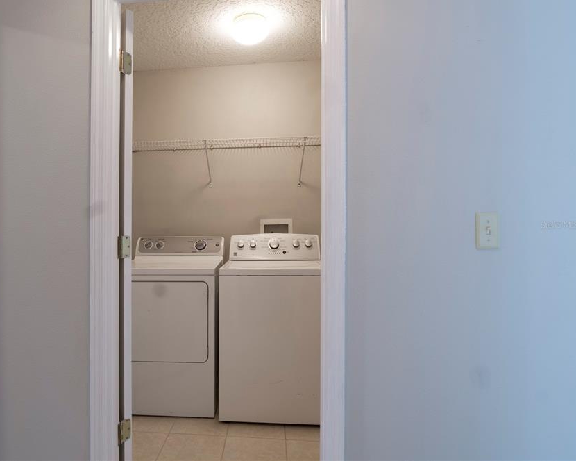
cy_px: 225
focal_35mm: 23
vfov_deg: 61.8
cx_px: 225
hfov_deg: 72.7
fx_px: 385
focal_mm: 13
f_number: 8
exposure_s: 6
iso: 100
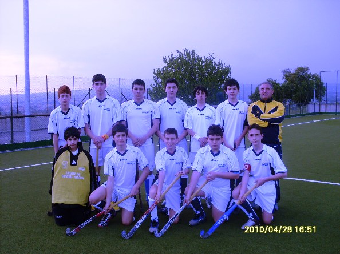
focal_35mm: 38
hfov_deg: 49.0
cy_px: 127
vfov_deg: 37.7
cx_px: 170
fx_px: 373
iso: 80
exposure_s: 1/350
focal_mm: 6.3
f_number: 2.8
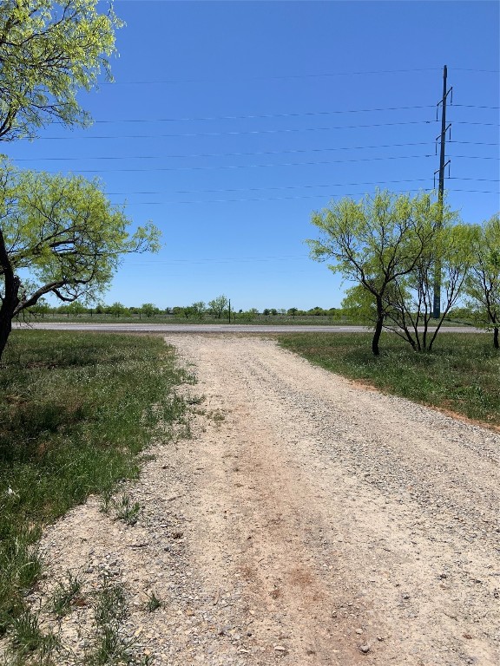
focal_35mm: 26
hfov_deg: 53.1
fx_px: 501
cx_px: 250
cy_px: 333
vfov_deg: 67.3
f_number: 1.8
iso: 25
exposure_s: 1/3521
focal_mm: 4.25
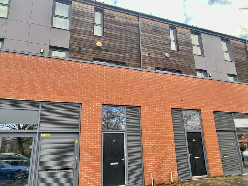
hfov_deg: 67.3
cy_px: 93
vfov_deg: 53.1
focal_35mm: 26
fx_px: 186
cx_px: 124
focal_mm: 4.25
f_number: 1.8
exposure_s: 1/195
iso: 32
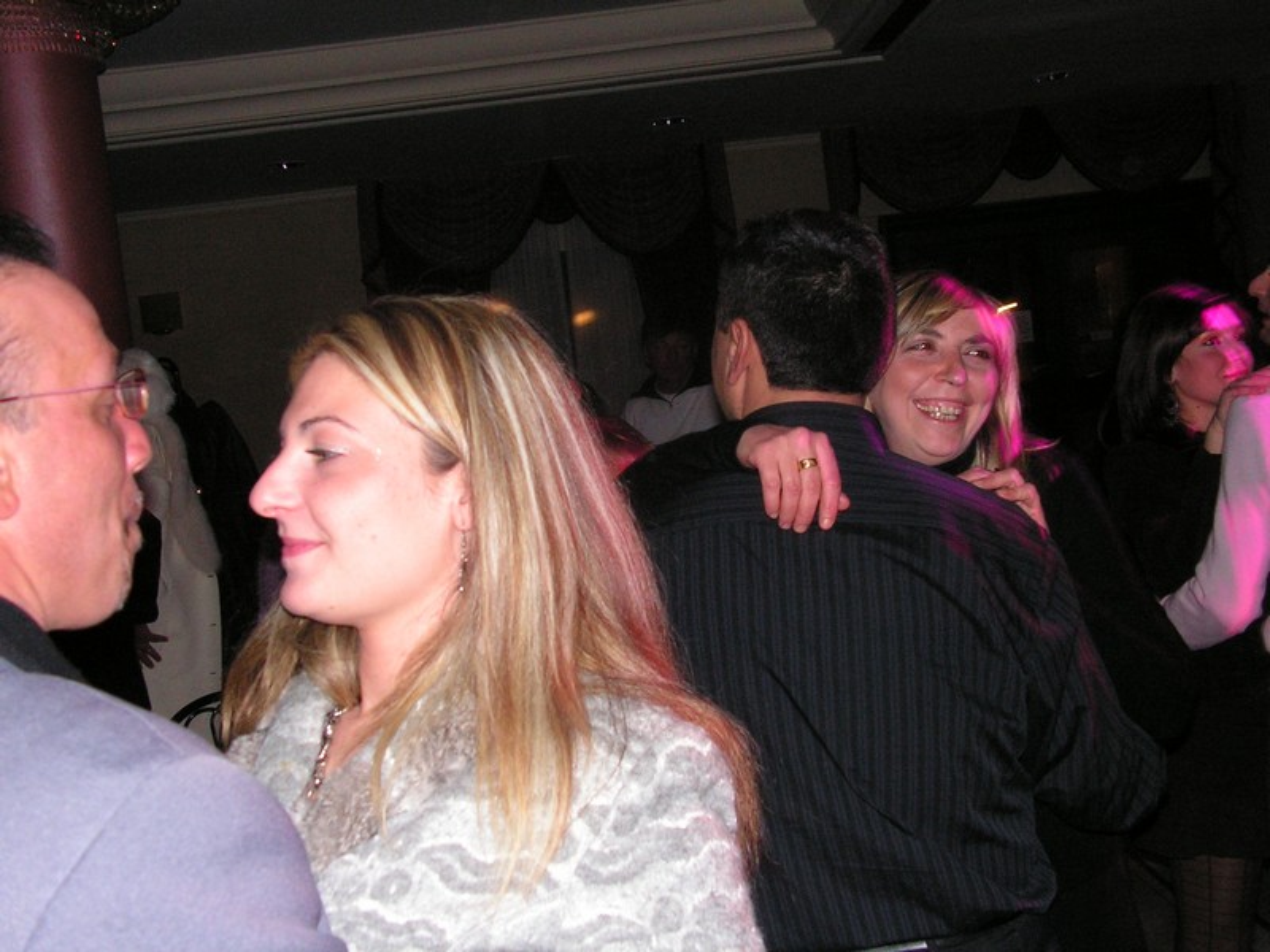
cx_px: 635
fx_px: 1614
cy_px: 476
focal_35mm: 44
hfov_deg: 42.9
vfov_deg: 32.9
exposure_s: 1/40
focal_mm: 7.4
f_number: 3.2
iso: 200
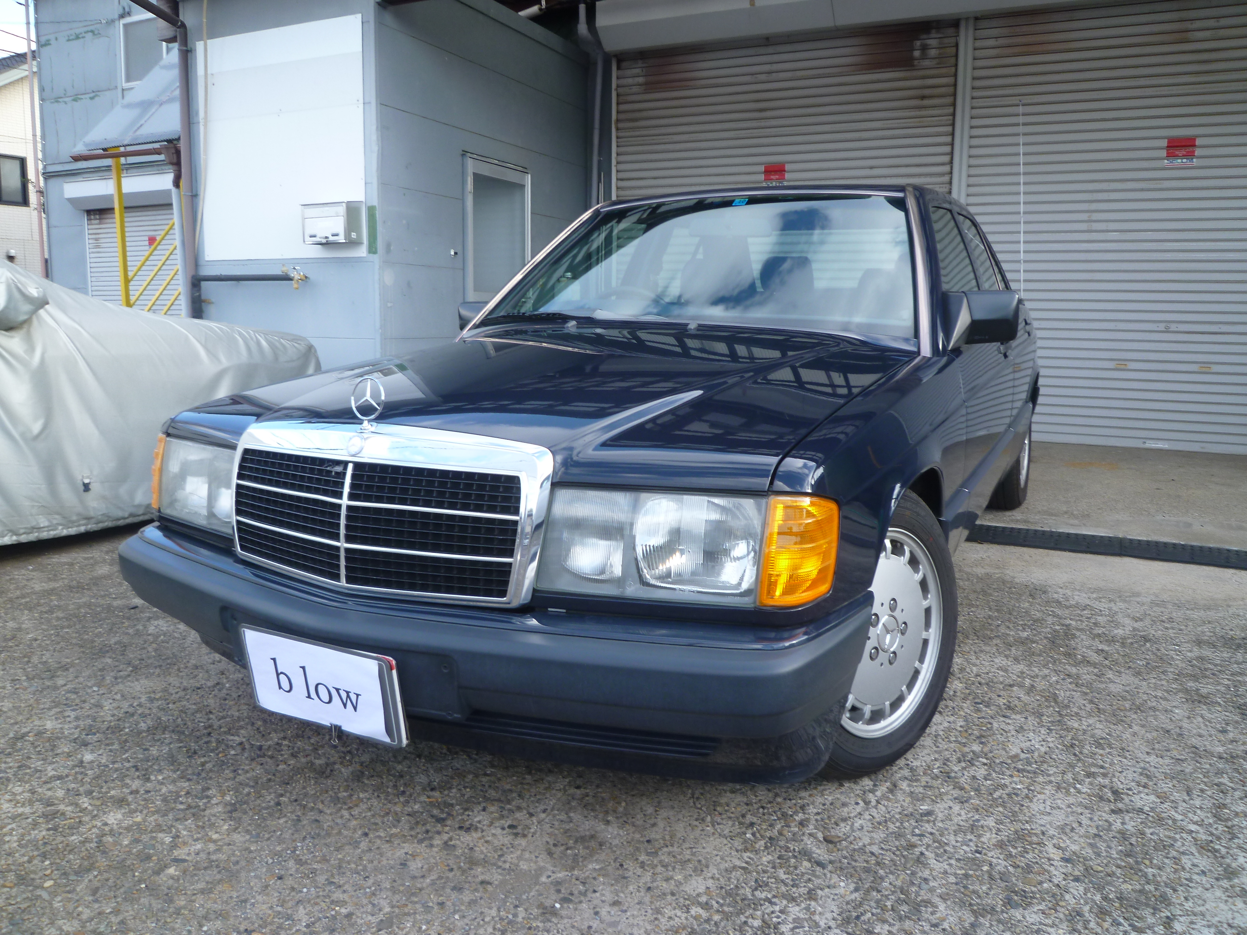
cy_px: 468
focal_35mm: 25
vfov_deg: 54.9
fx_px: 901
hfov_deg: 69.4
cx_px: 624
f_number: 3.2
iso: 80
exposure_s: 1/125
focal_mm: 4.5
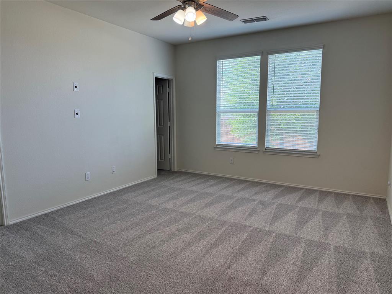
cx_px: 196
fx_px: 272
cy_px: 147
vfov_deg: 56.8
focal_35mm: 24
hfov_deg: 71.6
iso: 125
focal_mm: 6.76
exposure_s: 1/235
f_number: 1.78
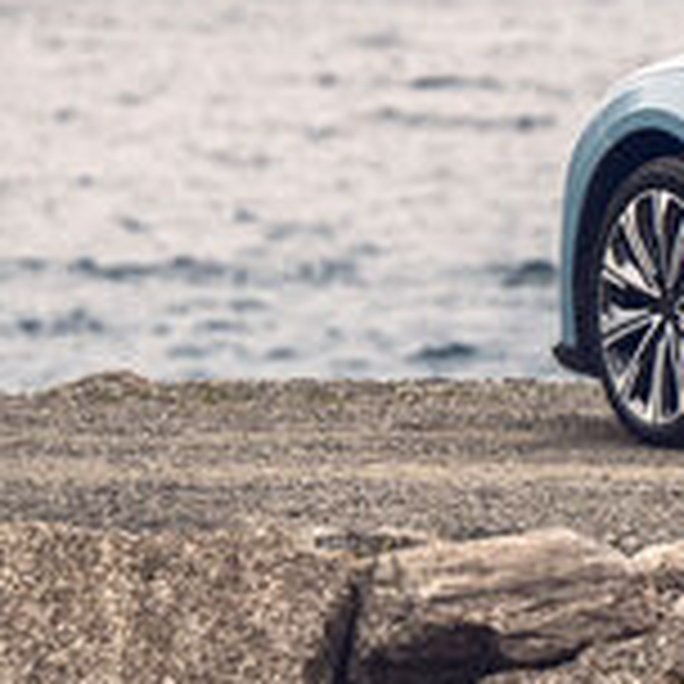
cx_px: 1220
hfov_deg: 3.1
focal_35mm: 557
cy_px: -162
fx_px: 12452
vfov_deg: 3.1
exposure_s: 1/200
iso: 31
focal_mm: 104
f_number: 2.8
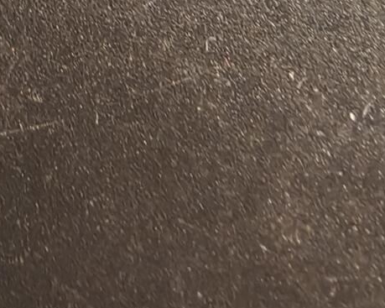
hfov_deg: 21.6
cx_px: 102
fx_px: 1003
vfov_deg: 16.0
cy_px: -159
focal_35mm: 88
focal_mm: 2.32
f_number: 2
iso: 250
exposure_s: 1/50
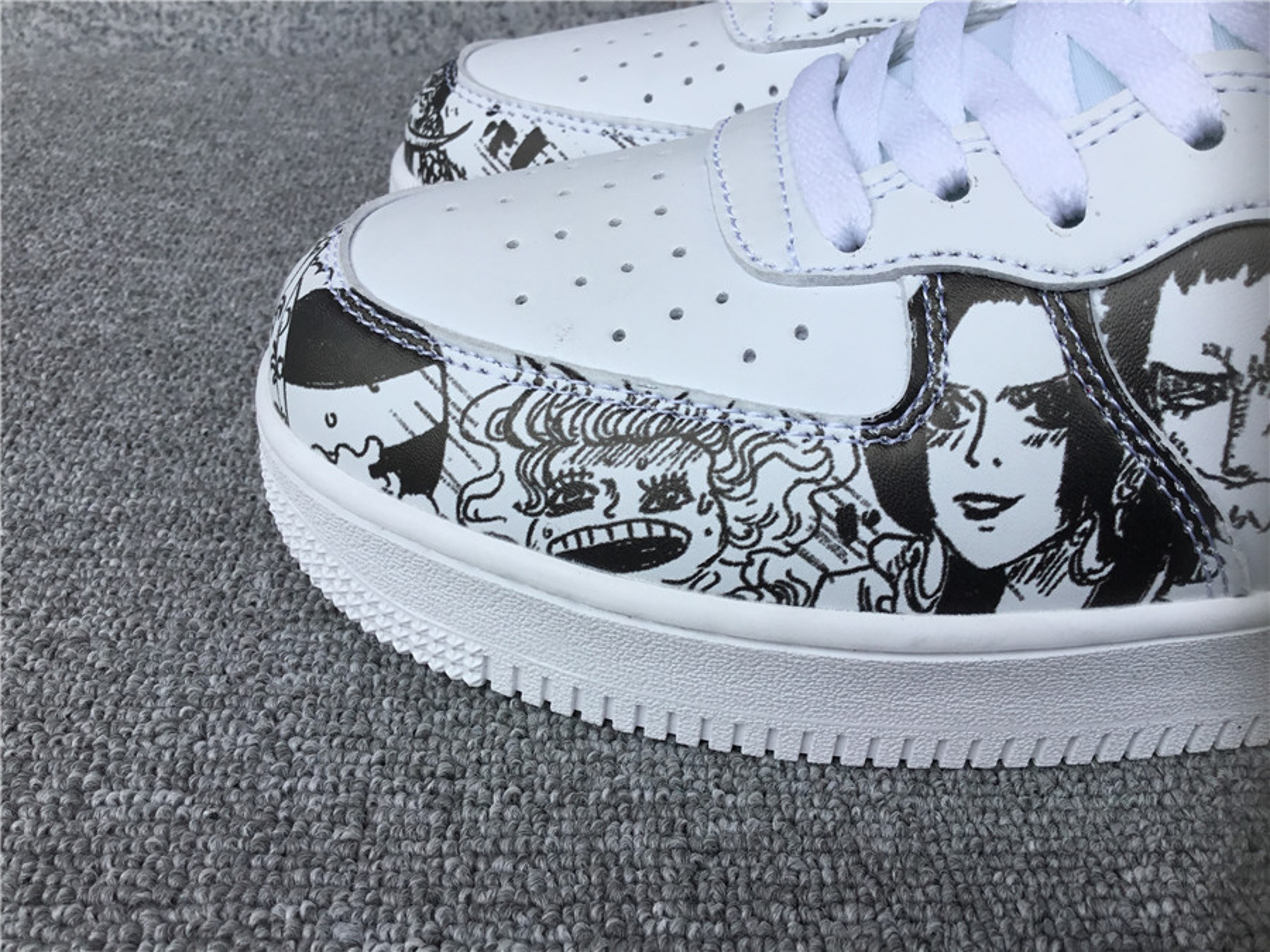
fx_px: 1137
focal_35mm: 31
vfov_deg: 45.4
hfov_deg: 58.4
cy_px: 476
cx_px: 635
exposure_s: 1/332
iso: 25
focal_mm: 3.3
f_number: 2.4
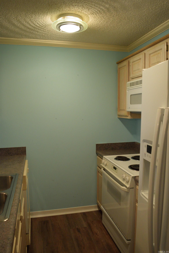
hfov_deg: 47.9
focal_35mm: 27
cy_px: 126
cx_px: 84
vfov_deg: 67.4
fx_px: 190
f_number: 4.5
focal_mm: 18
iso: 1600
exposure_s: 1/160
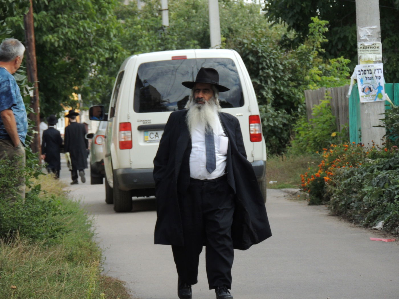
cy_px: 150
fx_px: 2593
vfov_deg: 6.6
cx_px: 200
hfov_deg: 8.8
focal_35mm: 225
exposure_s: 1/500
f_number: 4.6
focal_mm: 40.1
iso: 320
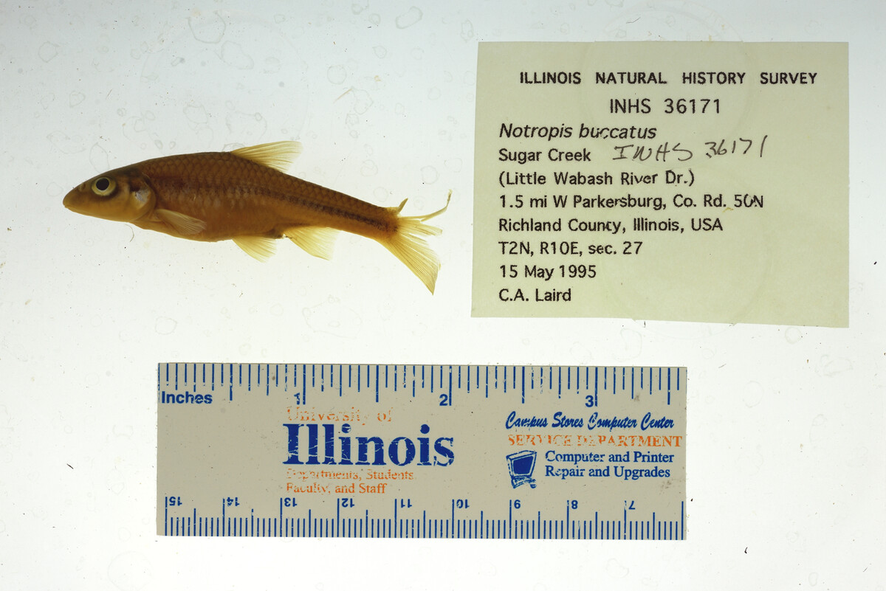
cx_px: 443
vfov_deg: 22.6
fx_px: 1477
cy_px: 296
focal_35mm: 60
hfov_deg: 33.4
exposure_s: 1/200
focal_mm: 60
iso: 100
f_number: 10
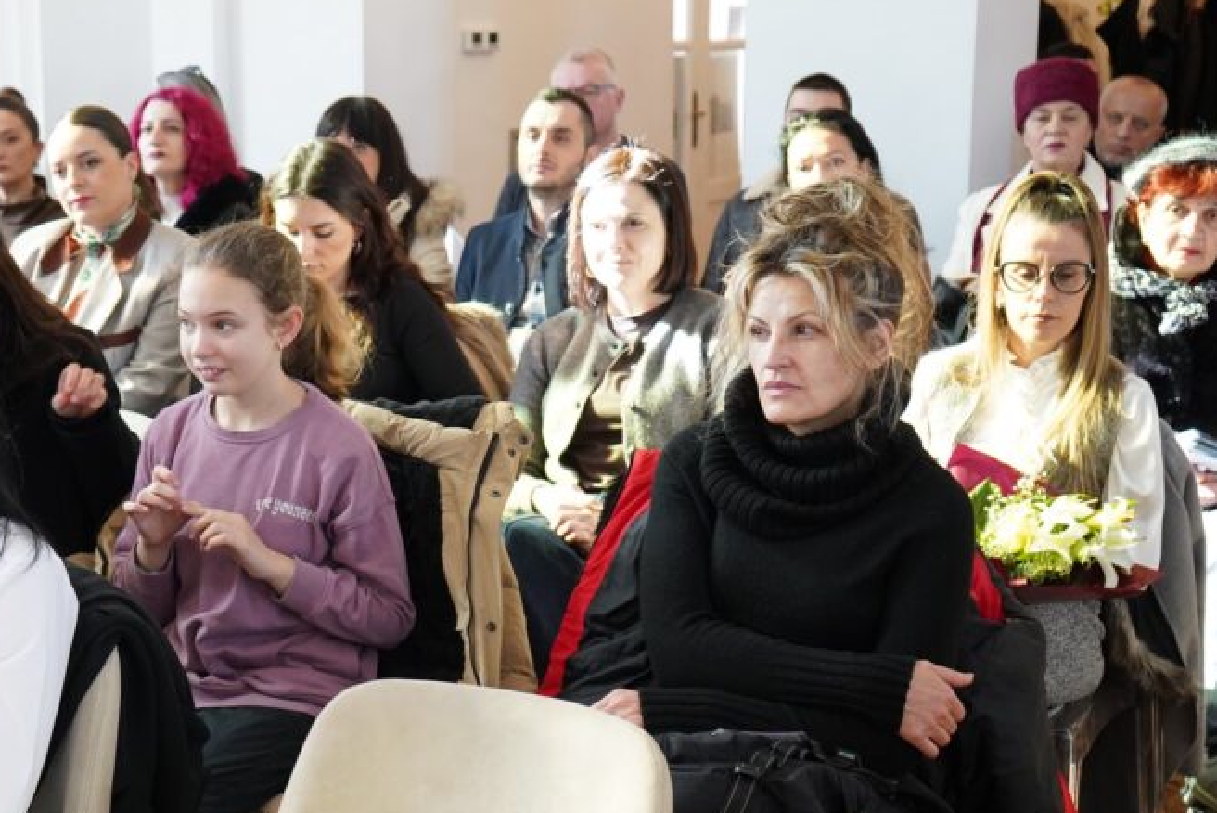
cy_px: 510
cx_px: 397
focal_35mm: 64
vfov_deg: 21.2
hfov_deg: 31.1
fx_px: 2164
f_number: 4.5
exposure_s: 1/320
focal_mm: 41
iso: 3200
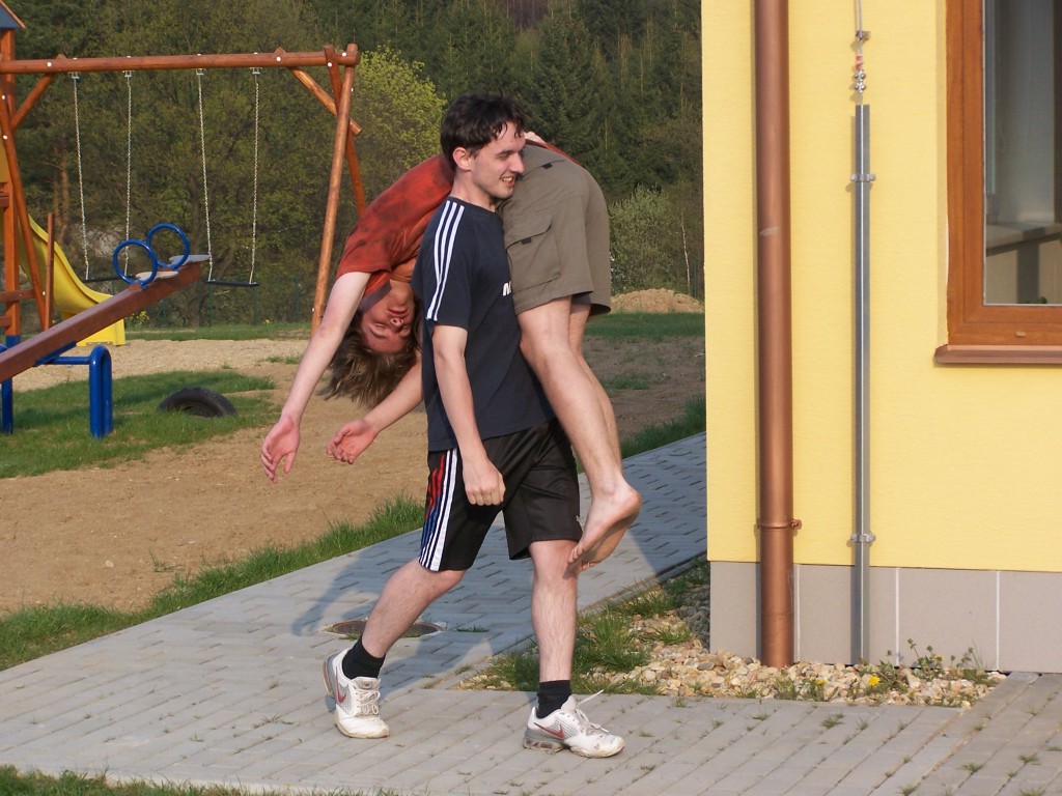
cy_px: 398
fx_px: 3221
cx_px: 531
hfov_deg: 18.7
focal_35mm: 105
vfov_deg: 14.1
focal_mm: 17.5
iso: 80
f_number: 3.2
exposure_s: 1/640
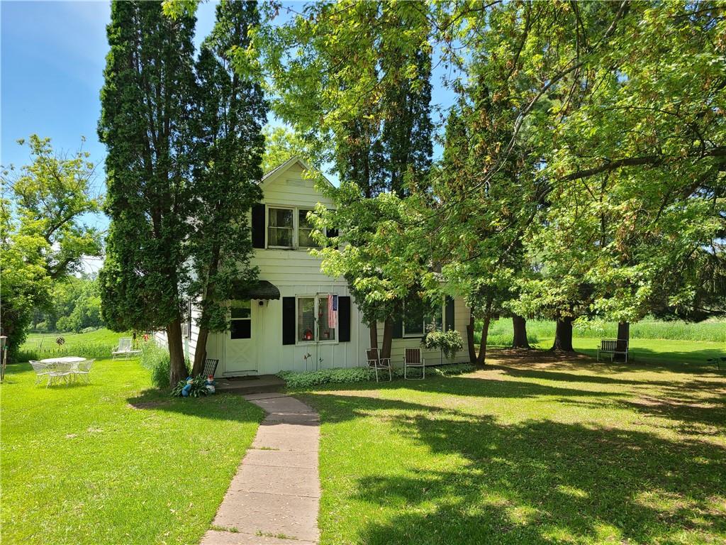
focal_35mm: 26
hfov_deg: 67.3
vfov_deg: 53.1
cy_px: 272
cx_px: 363
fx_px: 545
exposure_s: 1/931
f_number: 1.8
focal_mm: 5.4
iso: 40
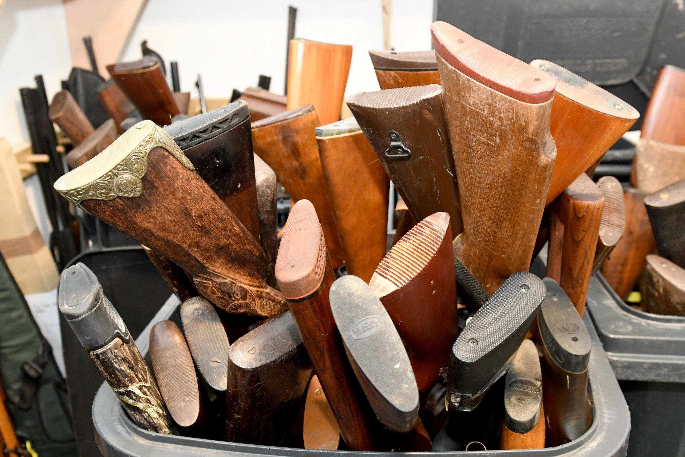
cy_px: 228
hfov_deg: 53.1
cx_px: 342
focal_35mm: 36
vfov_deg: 36.9
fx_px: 685
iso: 2500
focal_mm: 24
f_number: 4
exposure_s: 1/30
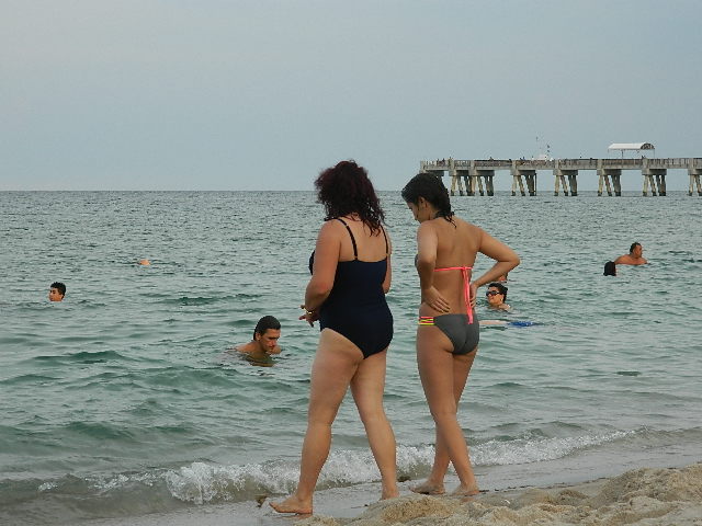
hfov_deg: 15.3
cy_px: 263
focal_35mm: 129
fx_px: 2616
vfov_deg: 11.5
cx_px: 351
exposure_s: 1/160
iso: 80
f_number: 4.7
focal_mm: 23.2
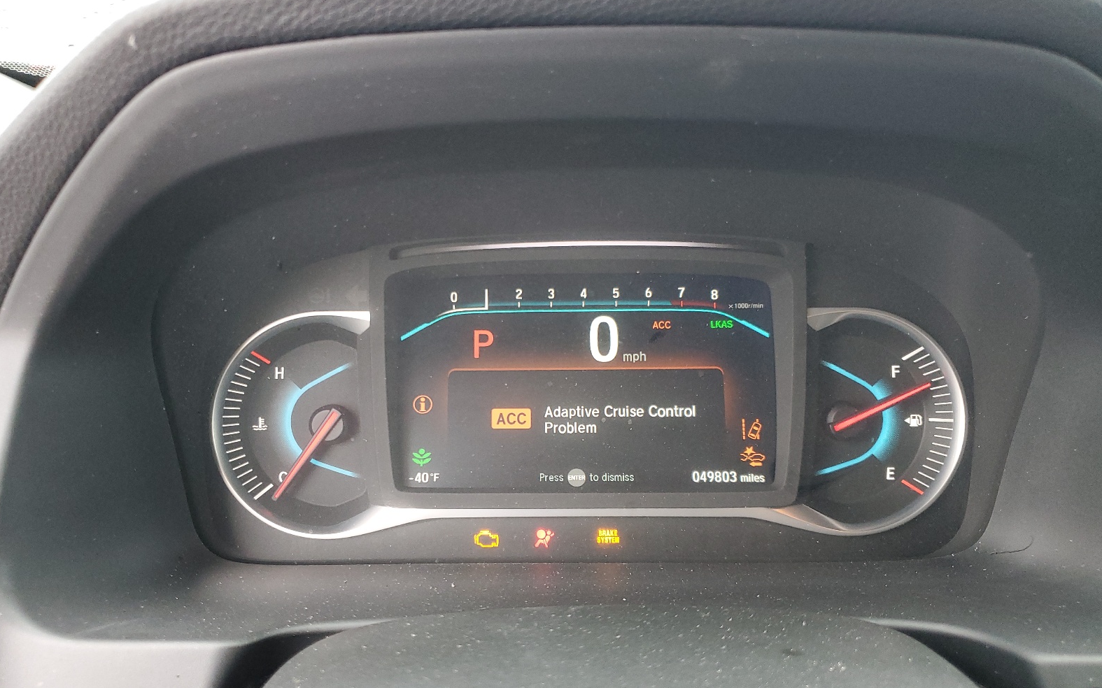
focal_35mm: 28
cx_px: 546
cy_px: 411
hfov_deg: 66.5
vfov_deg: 44.3
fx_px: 841
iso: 175
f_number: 1.5
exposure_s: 1/60.2
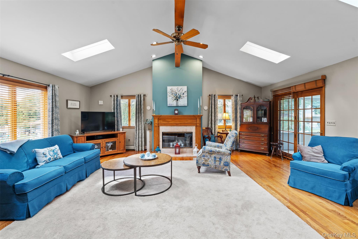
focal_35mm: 16
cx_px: 179
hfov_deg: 95.0
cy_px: 120
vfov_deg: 72.0
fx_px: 164
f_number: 9
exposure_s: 1/8
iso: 250
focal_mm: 16.5
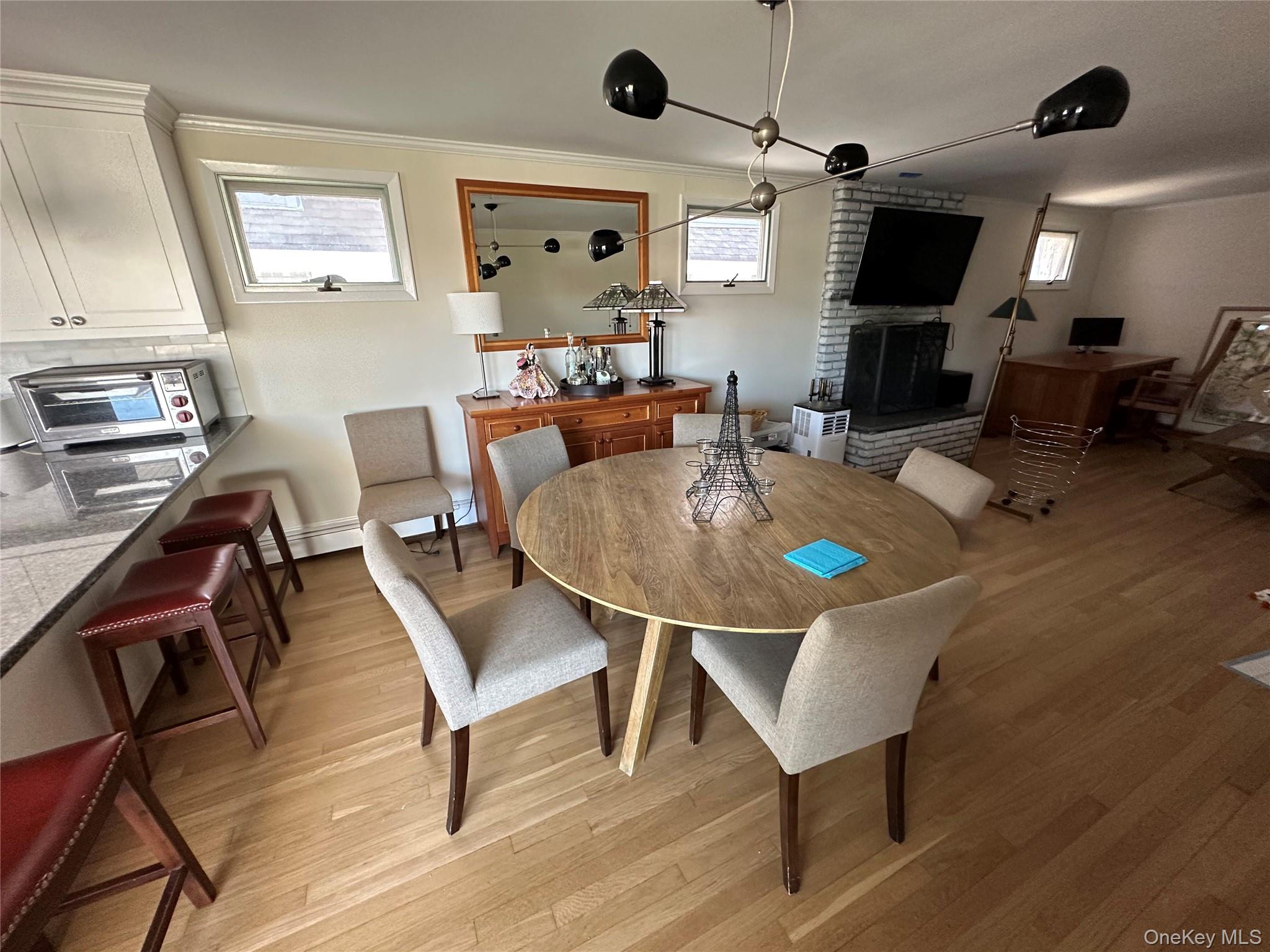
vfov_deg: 85.7
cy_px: 476
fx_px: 514
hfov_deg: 102.1
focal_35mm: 14
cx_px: 635
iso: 320
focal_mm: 2.22
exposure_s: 1/60
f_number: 2.2
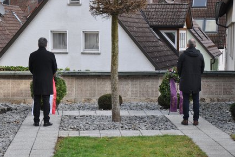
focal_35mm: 105
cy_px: 78
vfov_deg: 13.0
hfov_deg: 19.5
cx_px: 118
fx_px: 685
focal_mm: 66
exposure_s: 1/125
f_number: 5.6
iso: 200
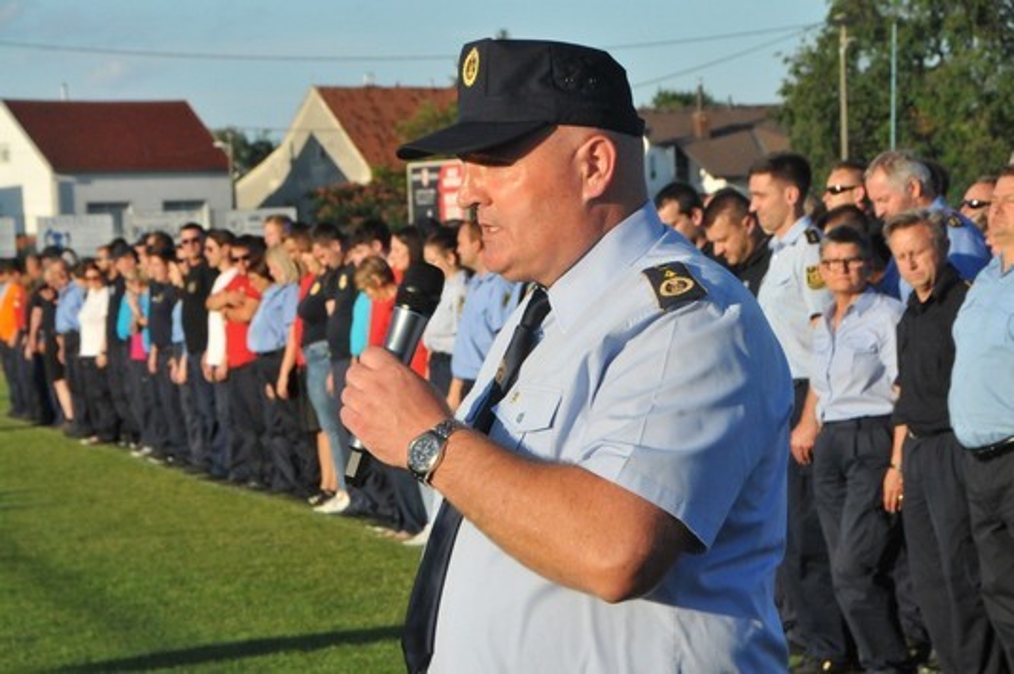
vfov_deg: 11.1
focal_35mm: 123
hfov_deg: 16.7
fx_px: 3460
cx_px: 507
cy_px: 337
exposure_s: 1/1000
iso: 1600
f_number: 16
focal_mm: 82
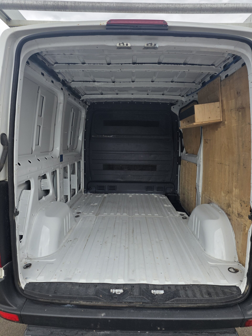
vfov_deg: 73.9
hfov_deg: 58.9
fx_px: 223
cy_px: 168
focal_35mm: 23
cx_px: 126
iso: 64
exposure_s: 1/180
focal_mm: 6.25
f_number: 1.7
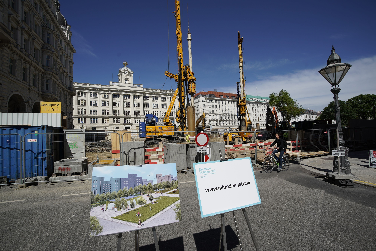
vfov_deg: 73.7
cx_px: 188
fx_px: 167
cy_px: 126
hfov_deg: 96.7
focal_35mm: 16
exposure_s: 1/500
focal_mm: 16
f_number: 8
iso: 100
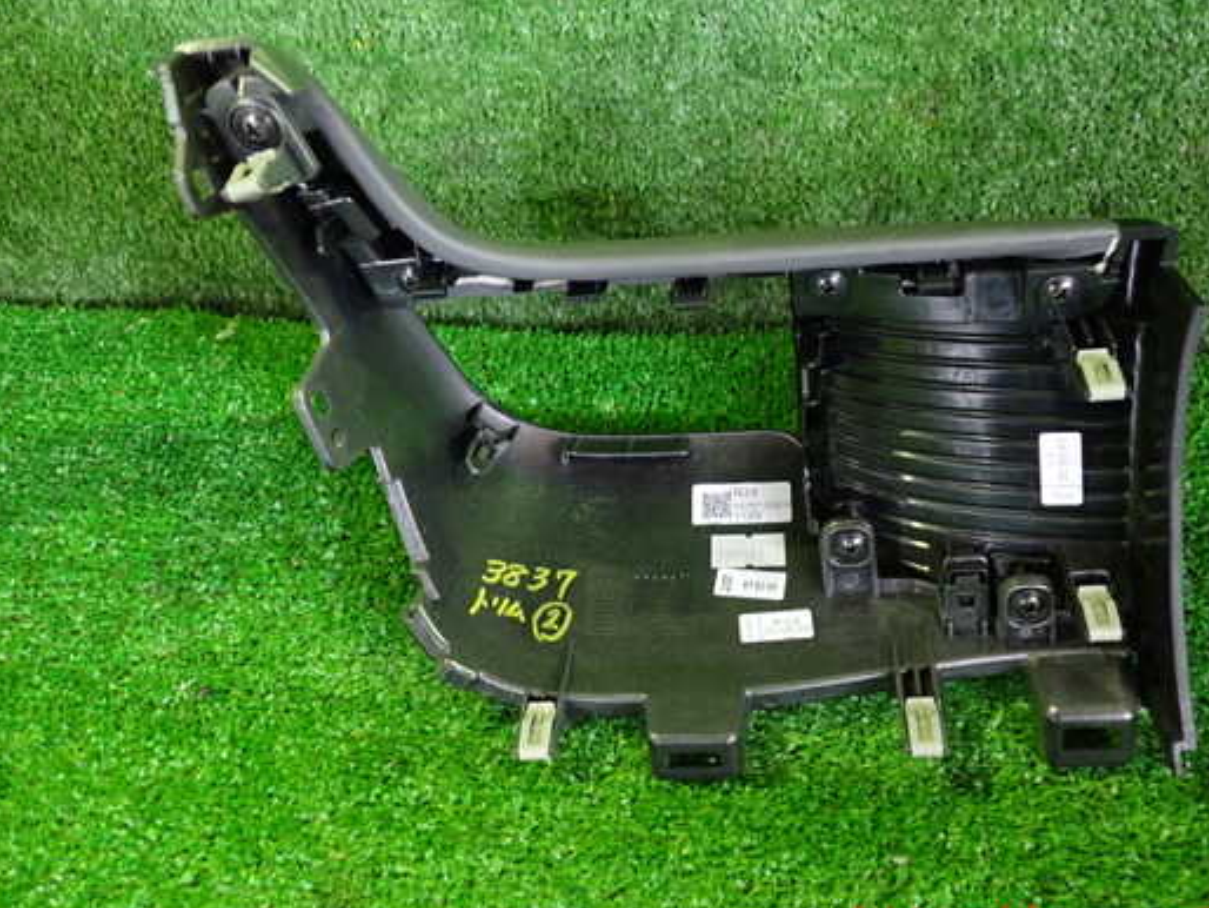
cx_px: 680
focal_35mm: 35
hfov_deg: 52.5
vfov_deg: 40.7
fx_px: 1223
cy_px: 430
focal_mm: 5.4
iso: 800
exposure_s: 1/15
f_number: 2.3
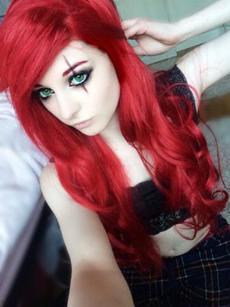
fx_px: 275
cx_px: 115
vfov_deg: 58.4
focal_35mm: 31
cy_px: 154
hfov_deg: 45.4
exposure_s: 1/33
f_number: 2.4
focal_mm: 2.15
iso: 200
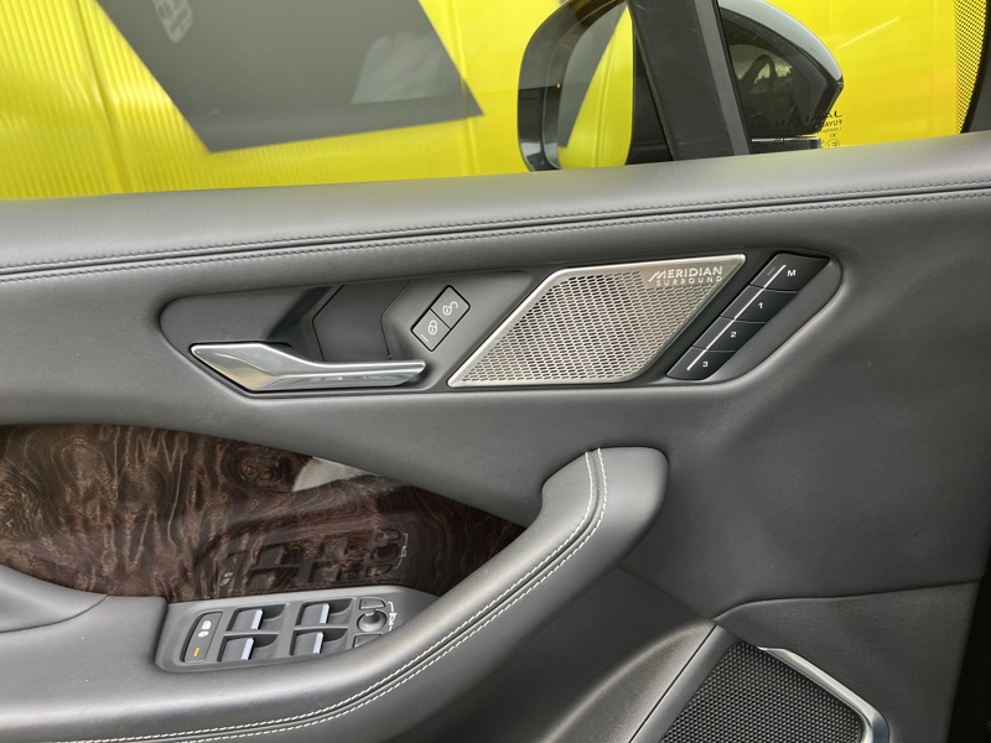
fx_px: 744
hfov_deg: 67.3
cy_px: 372
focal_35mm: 26
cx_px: 496
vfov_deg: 53.1
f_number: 1.5
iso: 125
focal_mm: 5.7
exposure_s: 1/101
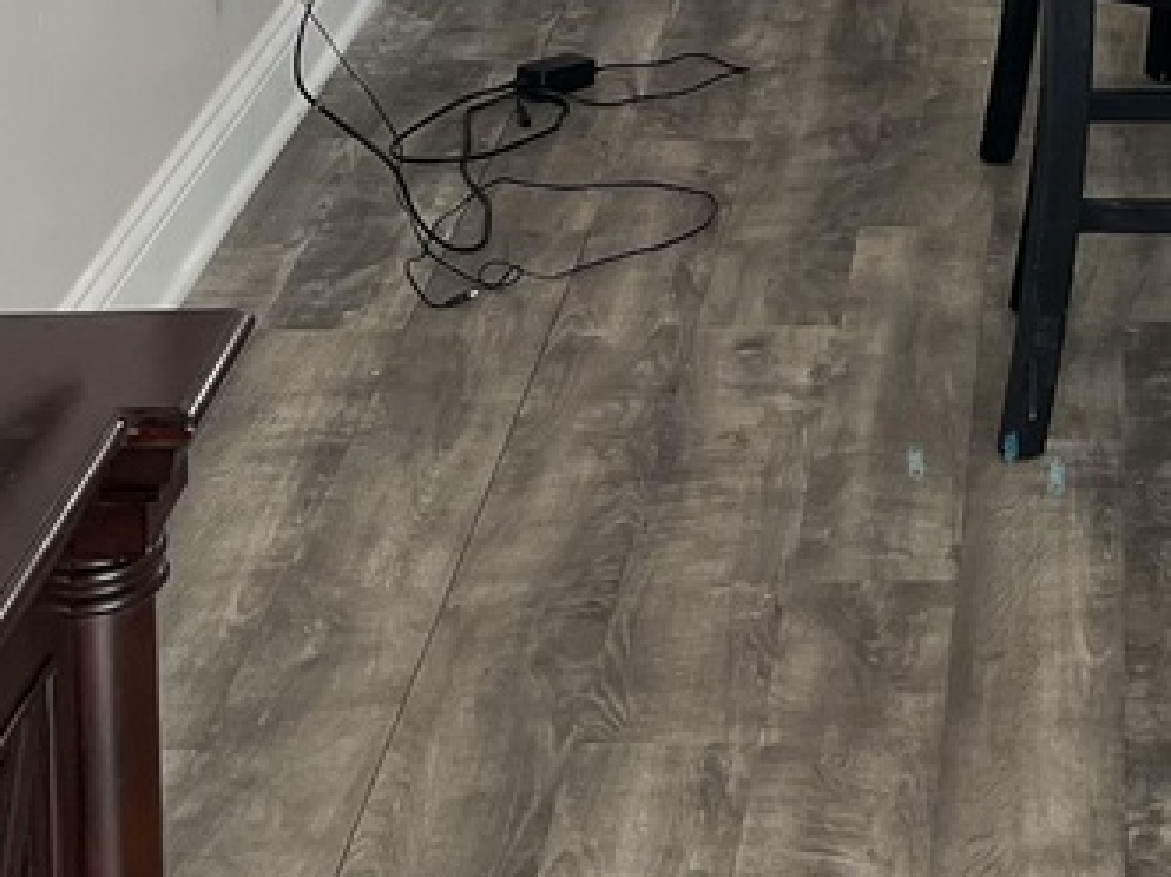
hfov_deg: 16.9
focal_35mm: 113
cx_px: 1270
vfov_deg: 12.3
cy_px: -566
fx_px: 3821
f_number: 1.6
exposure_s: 1/60
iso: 64
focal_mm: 5.1
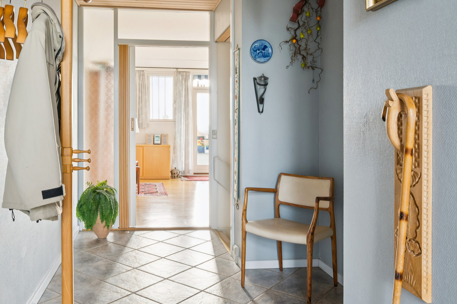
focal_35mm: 30
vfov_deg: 44.0
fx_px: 376
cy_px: 144
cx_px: 177
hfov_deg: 61.8
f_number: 9
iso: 640
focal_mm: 22.5
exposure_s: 1/13
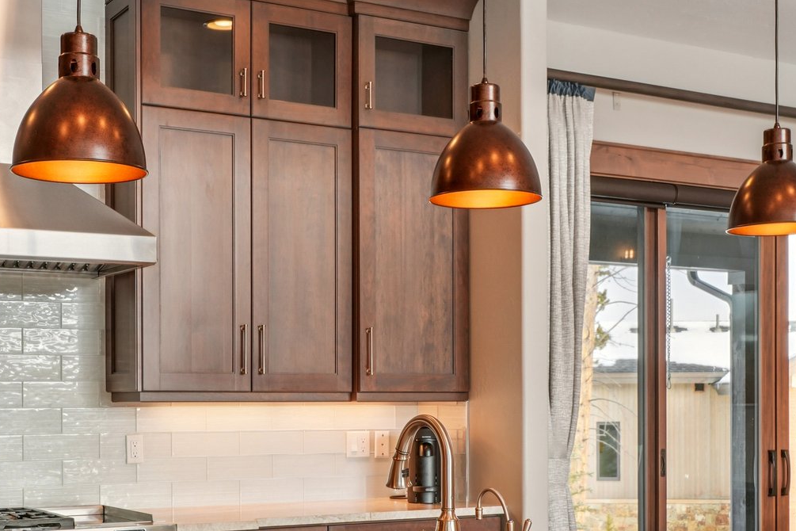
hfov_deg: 36.2
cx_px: 356
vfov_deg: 24.3
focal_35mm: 55
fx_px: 1216
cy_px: 413
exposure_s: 1/30
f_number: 8
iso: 125
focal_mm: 18
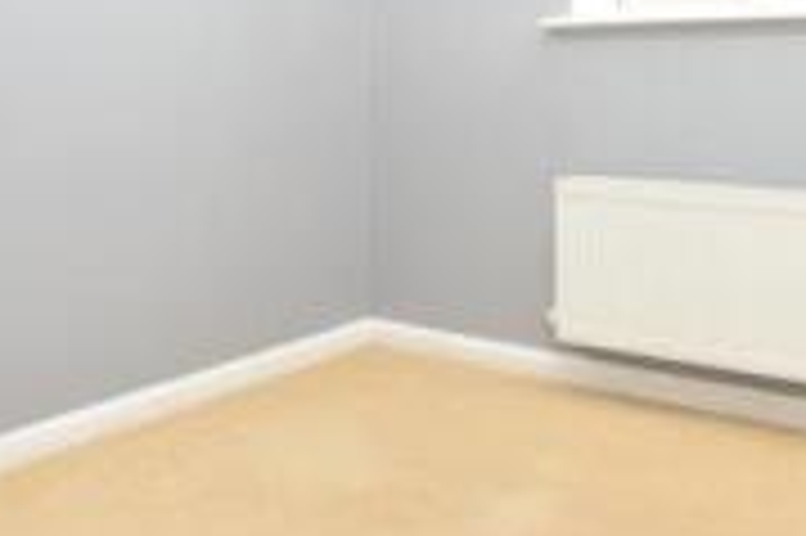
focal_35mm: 40
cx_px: 599
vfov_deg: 32.1
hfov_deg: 46.8
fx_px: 895
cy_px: 79
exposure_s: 1/60
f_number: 4
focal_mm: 10
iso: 800
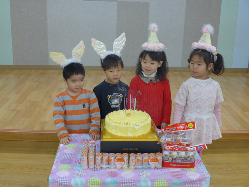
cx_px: 124
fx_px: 338
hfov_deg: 40.4
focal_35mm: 47
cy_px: 94
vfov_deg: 30.9
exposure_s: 1/80
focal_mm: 9.2
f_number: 1.8
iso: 125
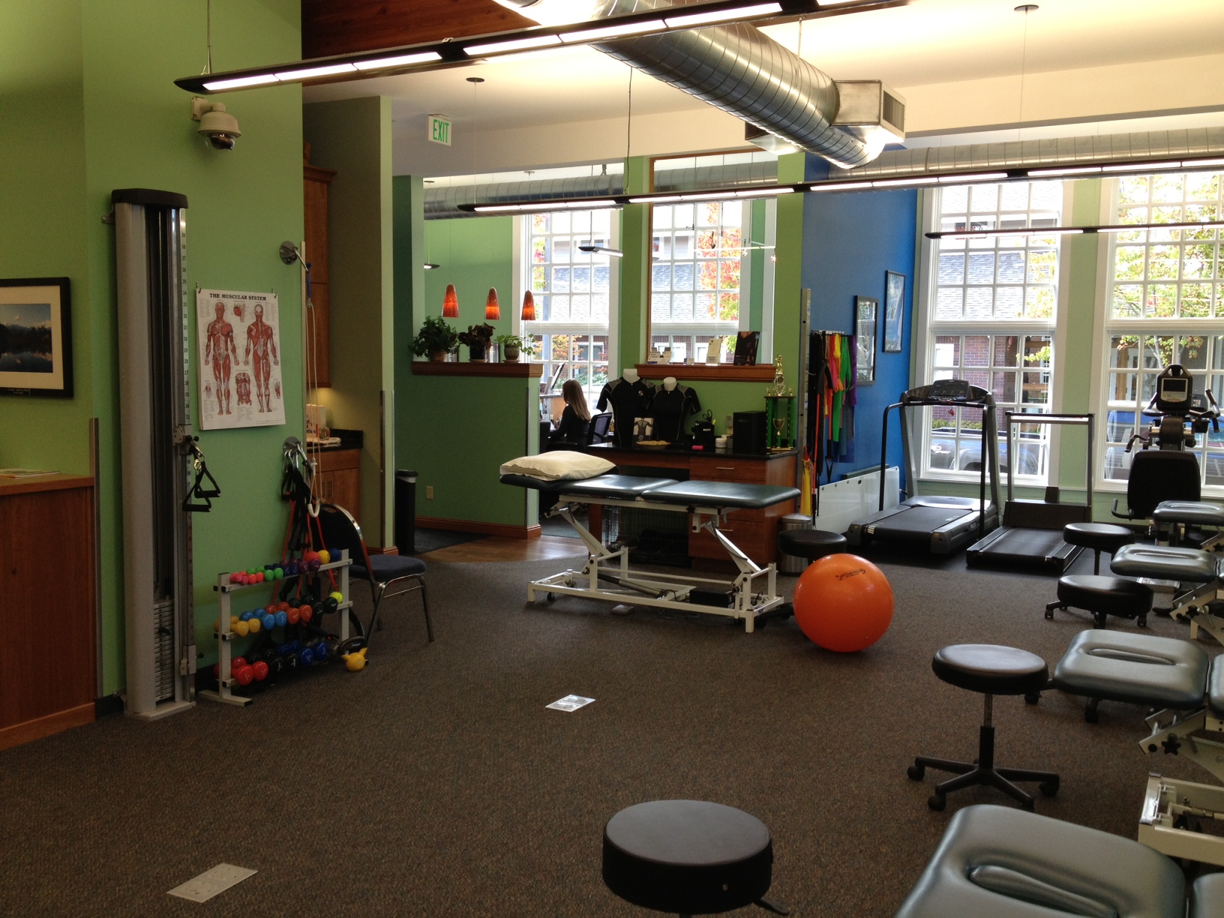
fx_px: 1238
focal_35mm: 35
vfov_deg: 40.7
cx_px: 612
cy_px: 459
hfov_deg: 52.6
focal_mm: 4.28
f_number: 2.4
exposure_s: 1/60
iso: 64
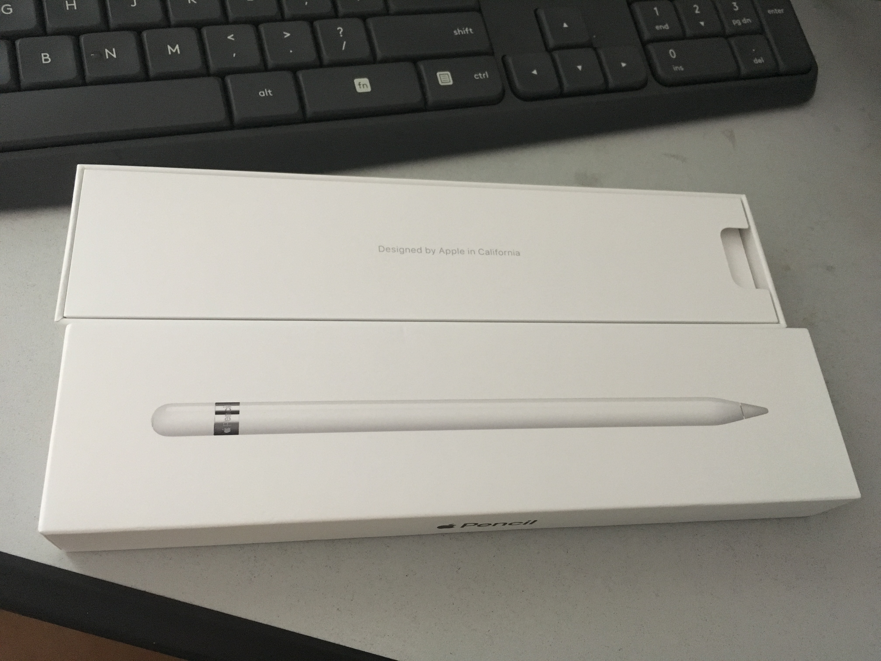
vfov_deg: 48.2
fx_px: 738
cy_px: 330
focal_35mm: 29
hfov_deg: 61.7
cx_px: 440
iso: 200
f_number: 2.2
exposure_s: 1/25
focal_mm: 4.15
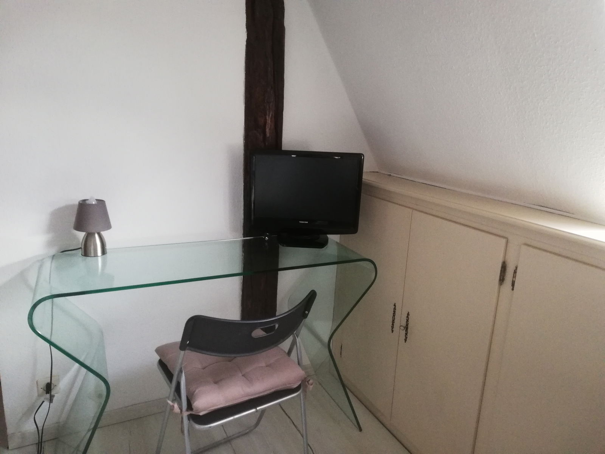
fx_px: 454
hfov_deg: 67.3
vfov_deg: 53.1
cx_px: 302
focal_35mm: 26
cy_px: 227
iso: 500
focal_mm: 3.81
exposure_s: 1/25
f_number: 2.2
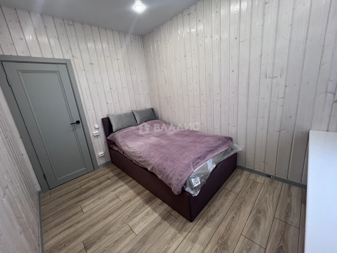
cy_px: 126
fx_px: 127
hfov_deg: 106.2
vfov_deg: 89.9
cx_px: 168
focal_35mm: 13
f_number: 1.8
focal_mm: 1.57
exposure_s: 1/100
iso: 160
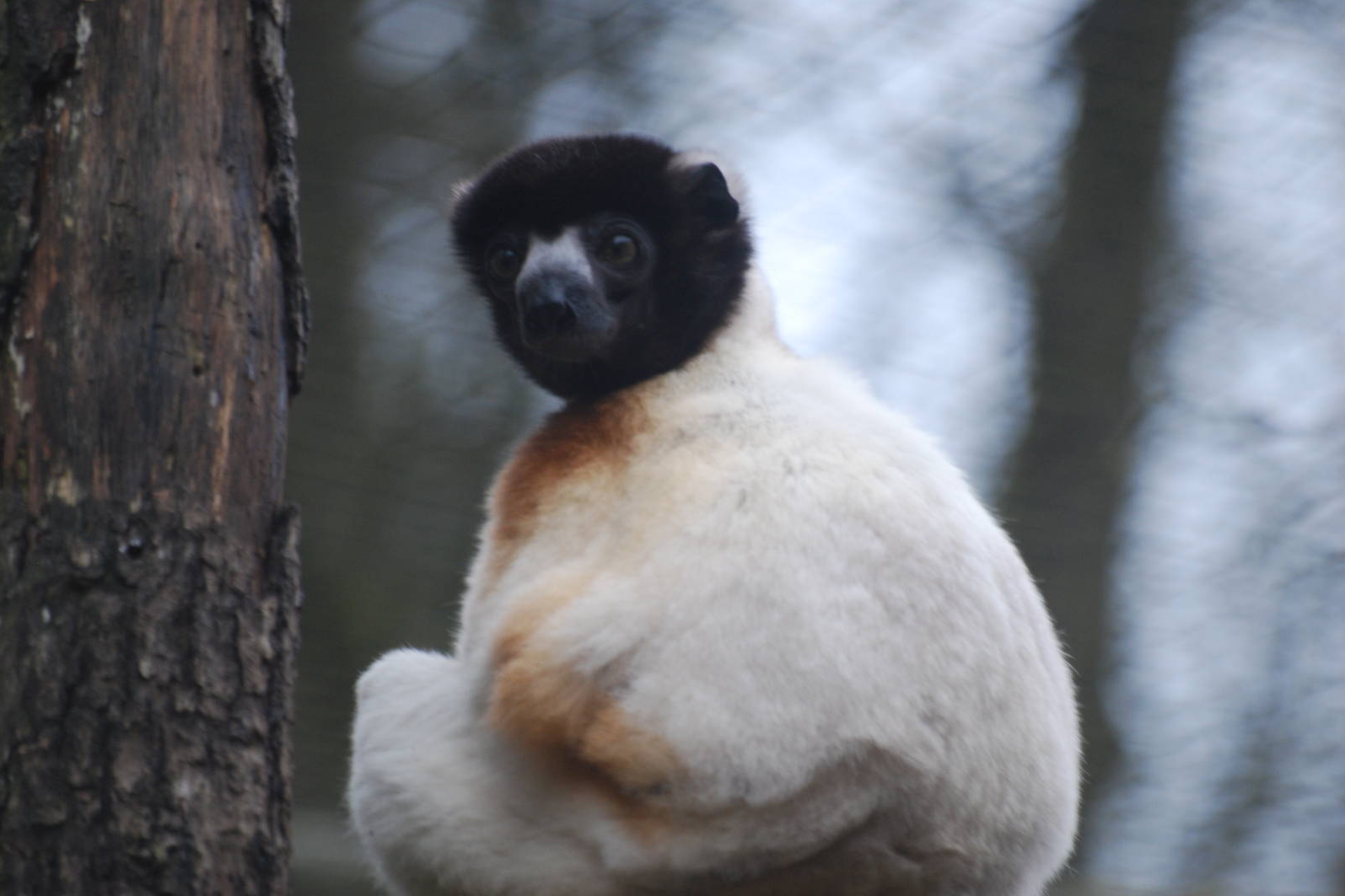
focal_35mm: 452
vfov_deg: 3.0
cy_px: 451
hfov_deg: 4.6
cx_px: 673
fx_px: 16884
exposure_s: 1/160
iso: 400
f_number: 5.6
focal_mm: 300
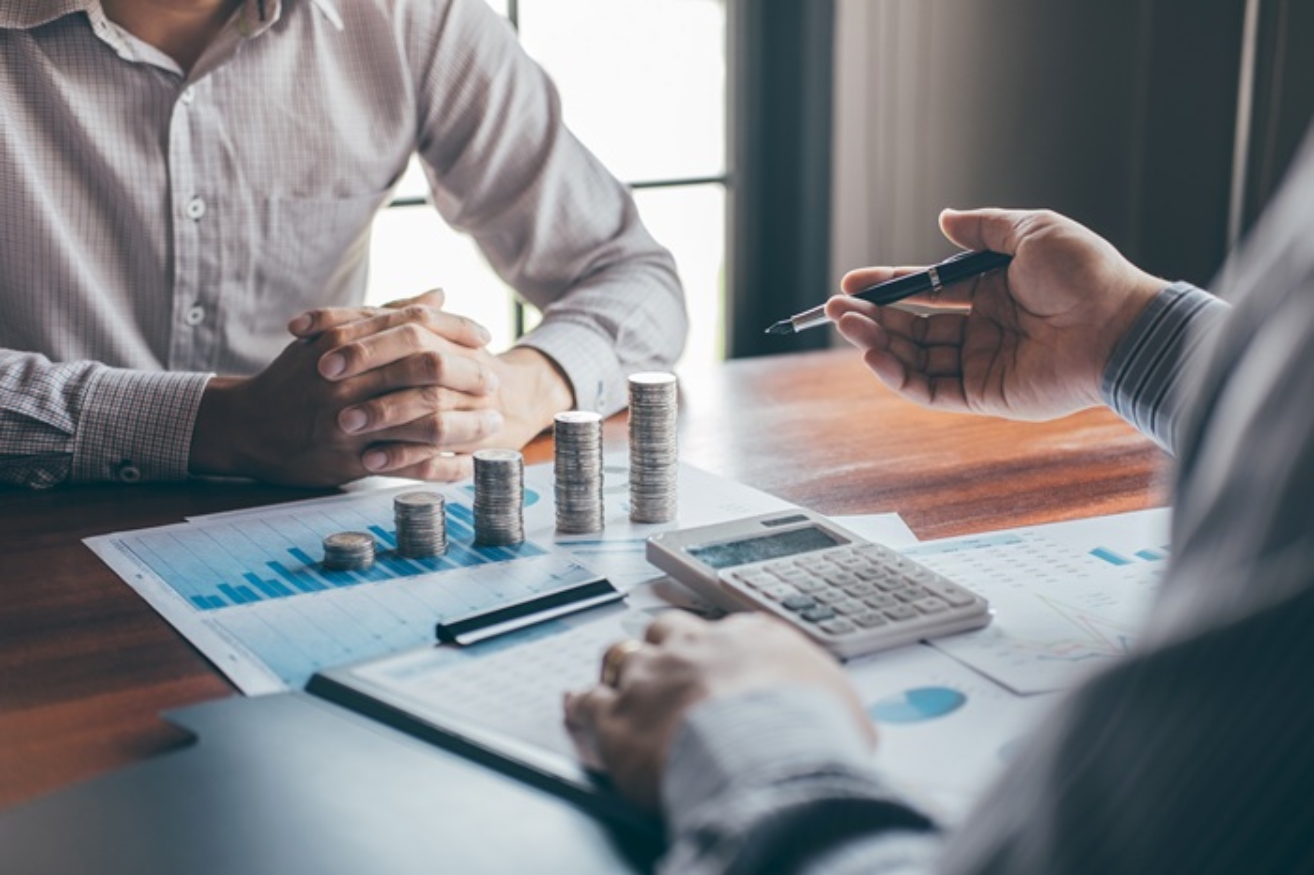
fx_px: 1933
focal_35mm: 53
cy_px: 438
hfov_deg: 37.5
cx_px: 657
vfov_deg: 25.5
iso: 200
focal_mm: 35
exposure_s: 1/125
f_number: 2
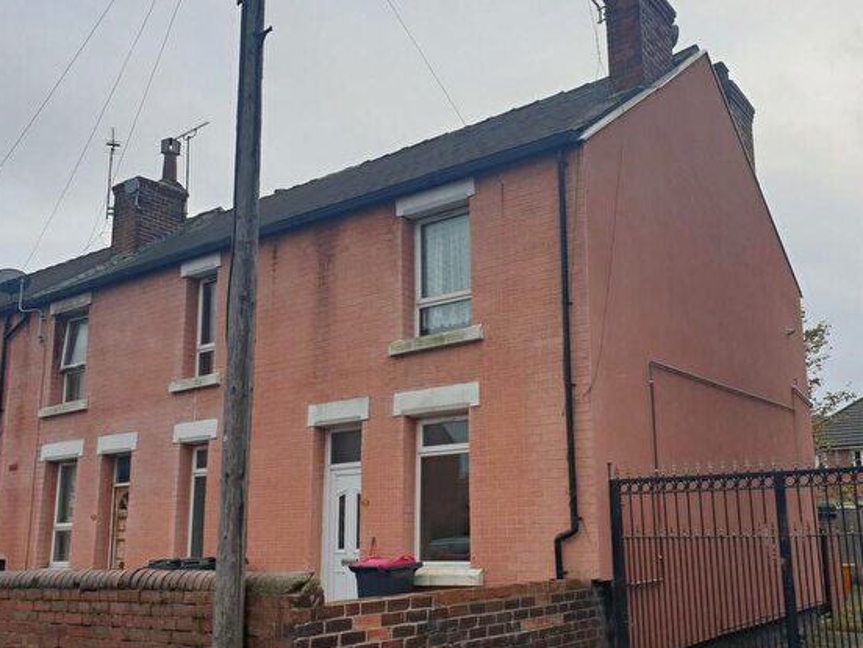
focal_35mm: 33
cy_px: 348
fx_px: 823
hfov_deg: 55.2
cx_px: 488
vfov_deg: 42.9
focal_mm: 4.3
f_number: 2.4
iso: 50
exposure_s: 1/670
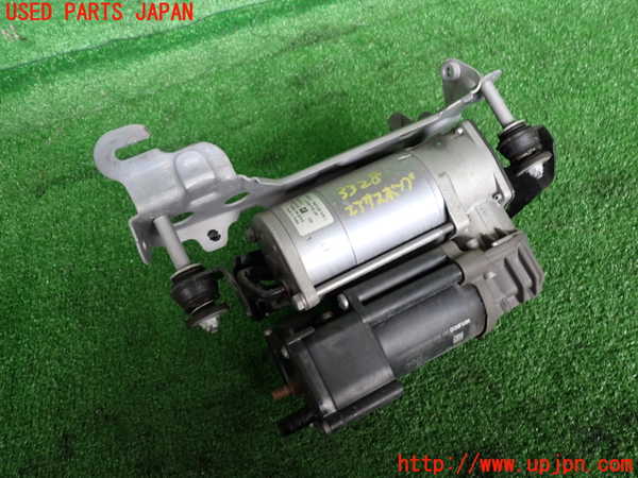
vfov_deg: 46.8
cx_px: 319
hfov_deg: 60.0
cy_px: 239
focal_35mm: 30
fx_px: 553
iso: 200
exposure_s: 1/30
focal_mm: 5.4
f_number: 2.3
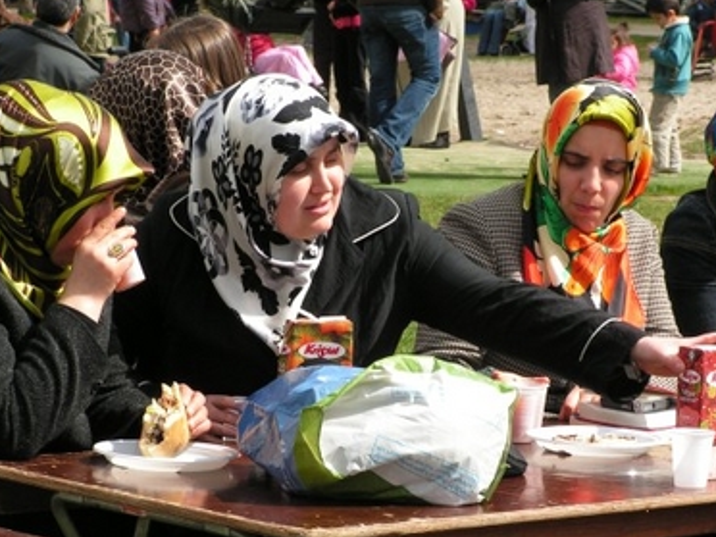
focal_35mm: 226
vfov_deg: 6.6
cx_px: 445
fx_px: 4675
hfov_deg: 8.8
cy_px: 286
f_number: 5
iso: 50
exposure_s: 1/320
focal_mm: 27.9
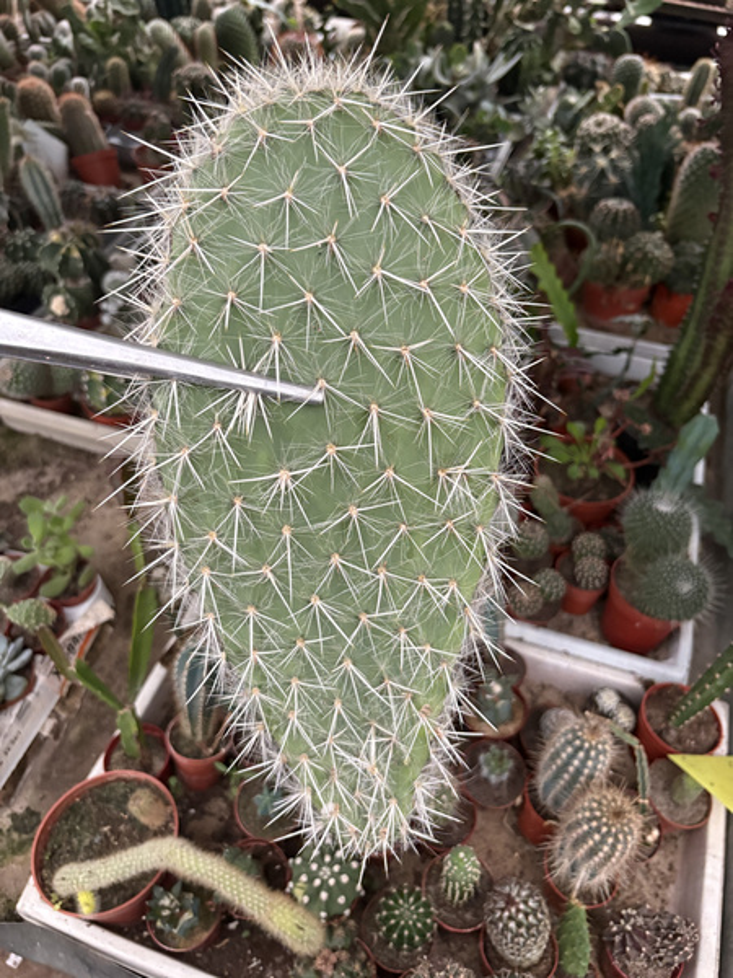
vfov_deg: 67.3
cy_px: 489
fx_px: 734
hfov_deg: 53.1
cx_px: 366
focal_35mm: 26
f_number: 1.6
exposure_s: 1/60
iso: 400
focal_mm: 5.96
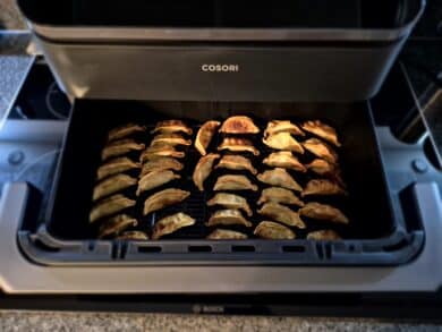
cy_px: 166
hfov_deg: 73.9
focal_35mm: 23
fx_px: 294
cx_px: 221
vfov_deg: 58.9
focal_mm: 5.4
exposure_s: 1/25
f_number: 1.8
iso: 3200
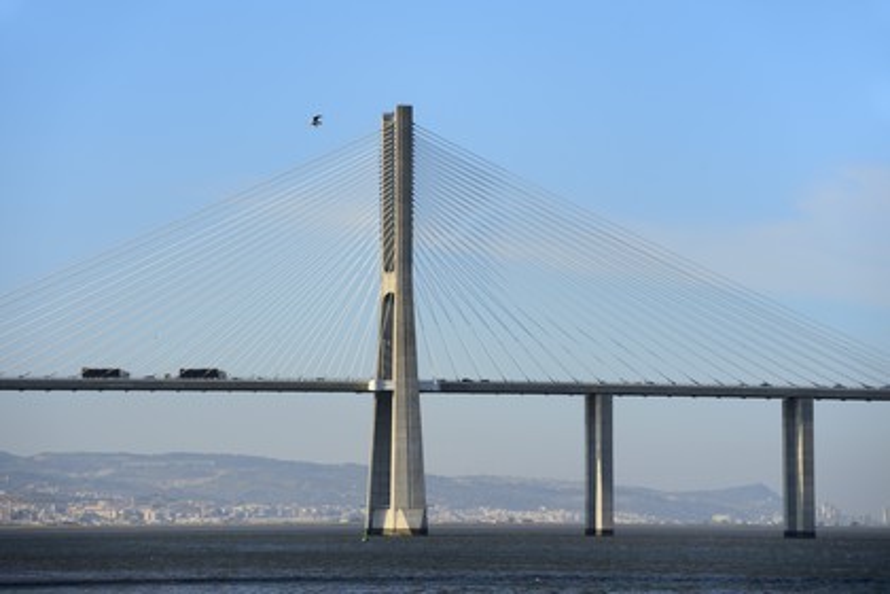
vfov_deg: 6.9
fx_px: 4944
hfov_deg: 10.3
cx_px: 445
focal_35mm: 200
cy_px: 297
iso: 100
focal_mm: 200
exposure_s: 1/320
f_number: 8
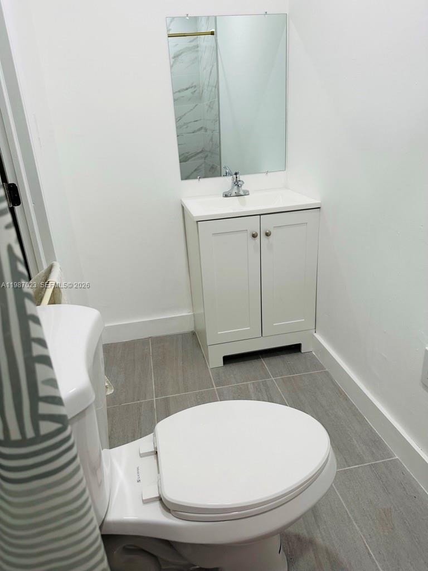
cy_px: 286
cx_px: 214
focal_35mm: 24
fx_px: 396
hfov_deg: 56.8
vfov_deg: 71.6
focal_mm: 6.86
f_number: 1.78
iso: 100
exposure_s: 1/120
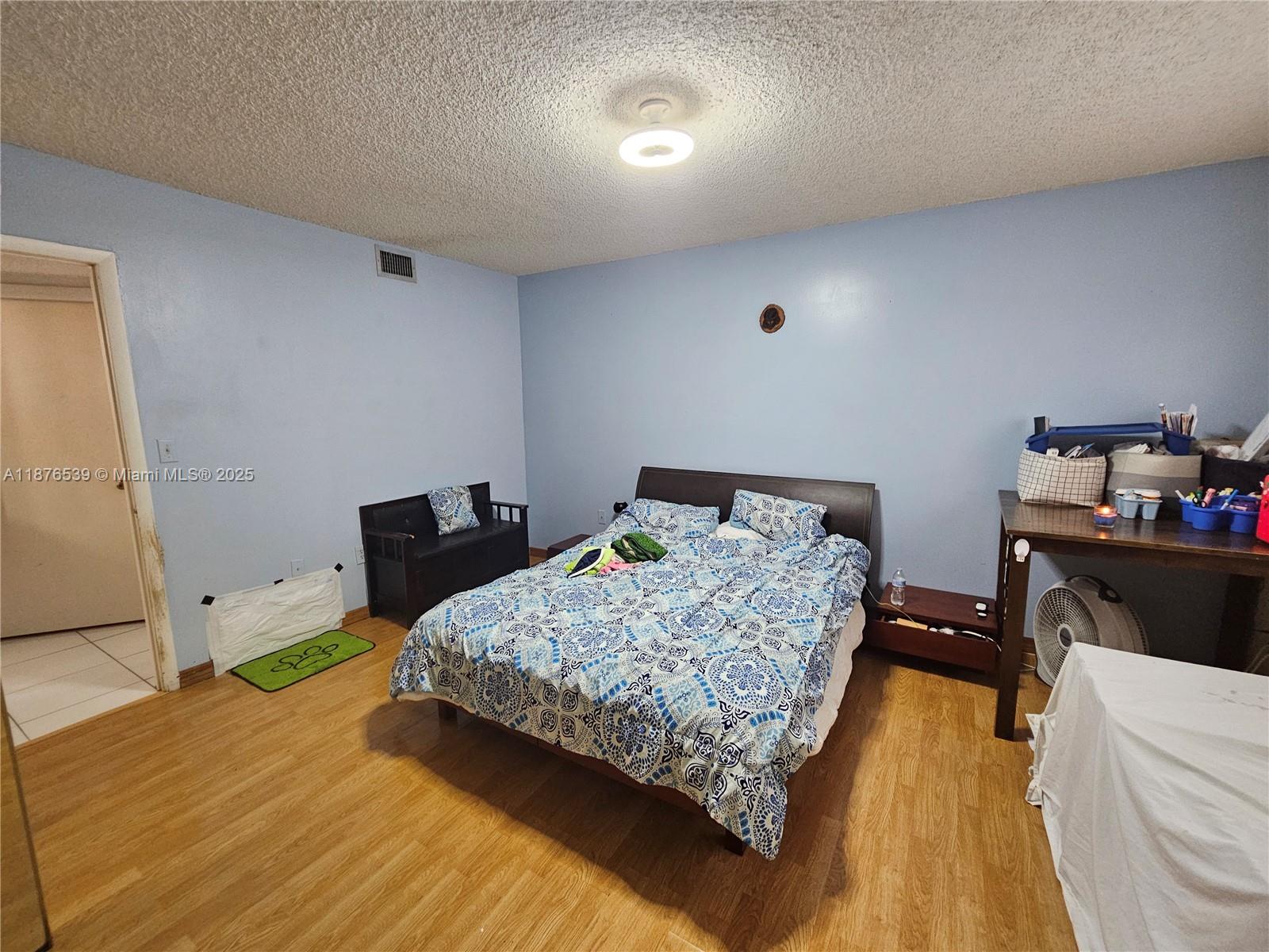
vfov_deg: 89.9
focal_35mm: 13
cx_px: 634
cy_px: 476
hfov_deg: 106.2
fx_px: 477
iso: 320
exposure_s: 1/40
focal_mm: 2.2
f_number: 2.2
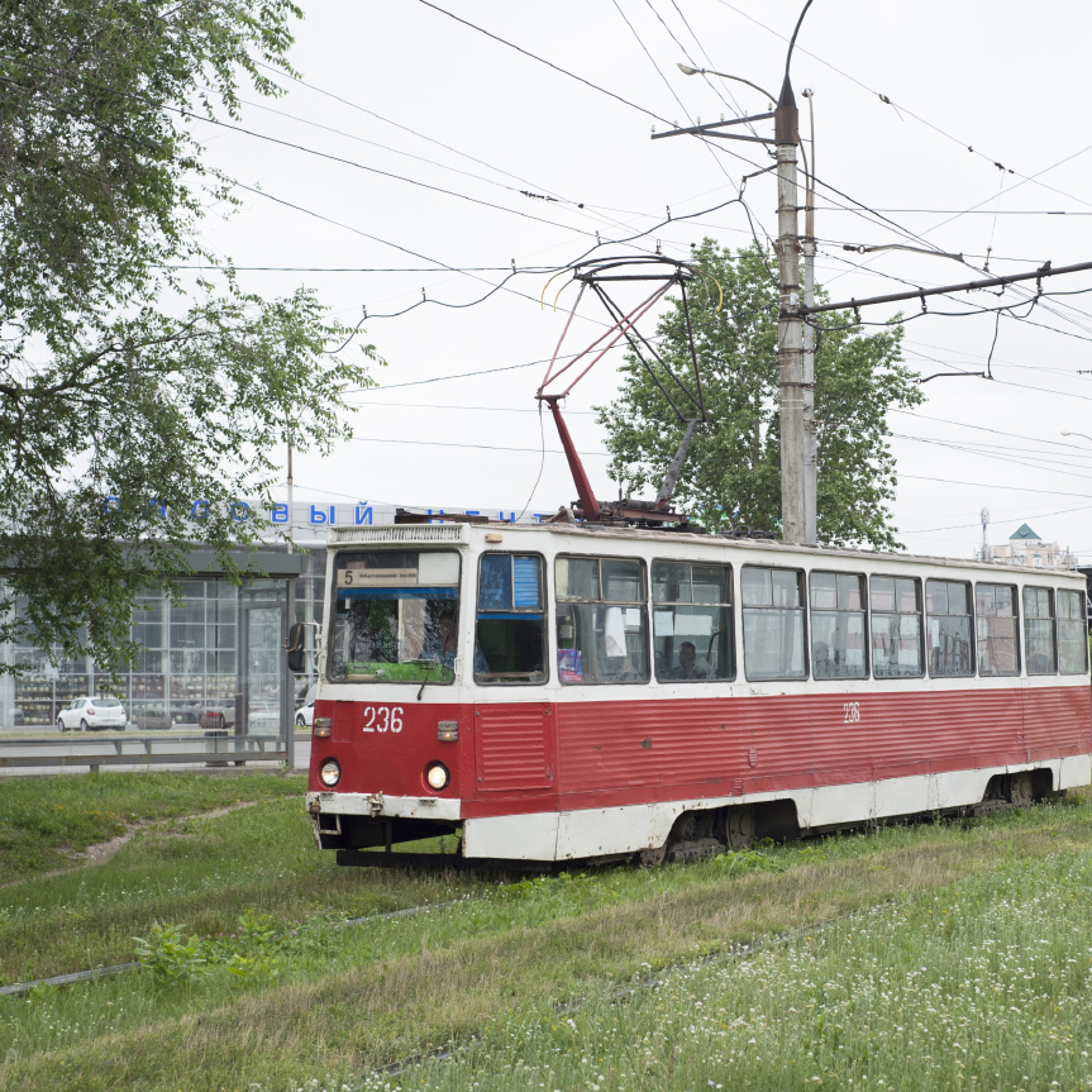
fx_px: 2284
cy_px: 546
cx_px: 661
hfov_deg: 26.8
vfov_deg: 26.9
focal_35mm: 64
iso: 400
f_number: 5
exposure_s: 1/500
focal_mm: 50
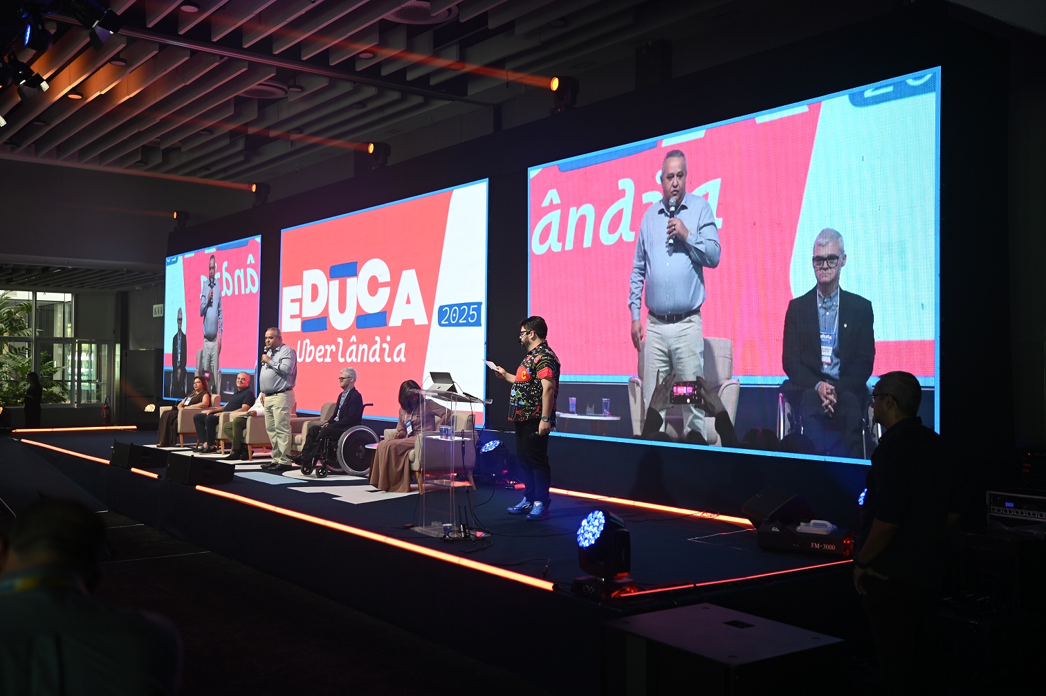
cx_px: 523
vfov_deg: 37.8
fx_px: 1016
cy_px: 348
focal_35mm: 35
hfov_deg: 54.5
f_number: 2
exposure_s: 1/125
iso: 250
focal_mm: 35
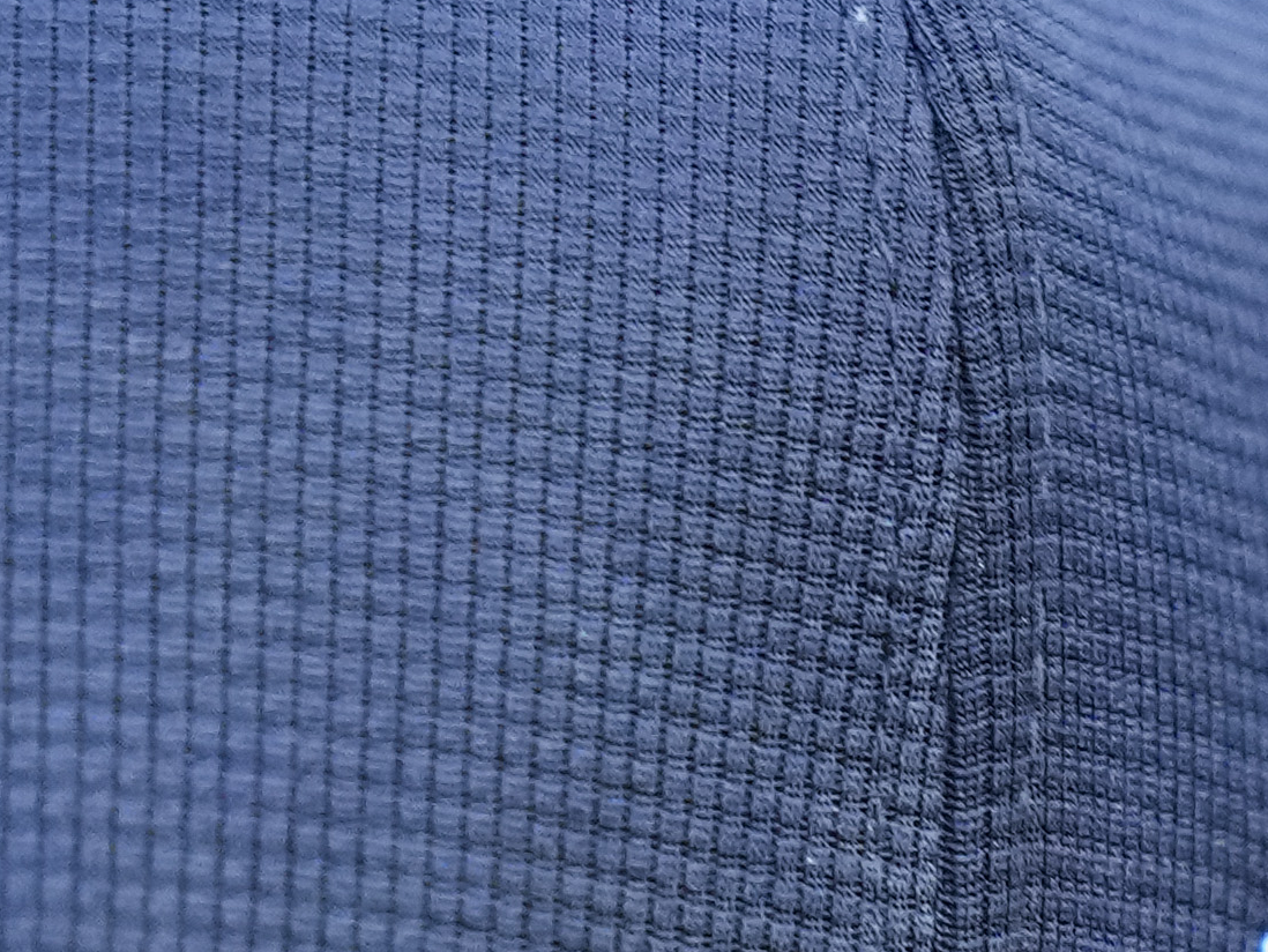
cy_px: 2617
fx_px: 110831
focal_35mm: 3025
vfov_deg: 0.5
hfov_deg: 0.7
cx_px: 229
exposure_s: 1/1000
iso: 2500
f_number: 2.8
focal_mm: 400
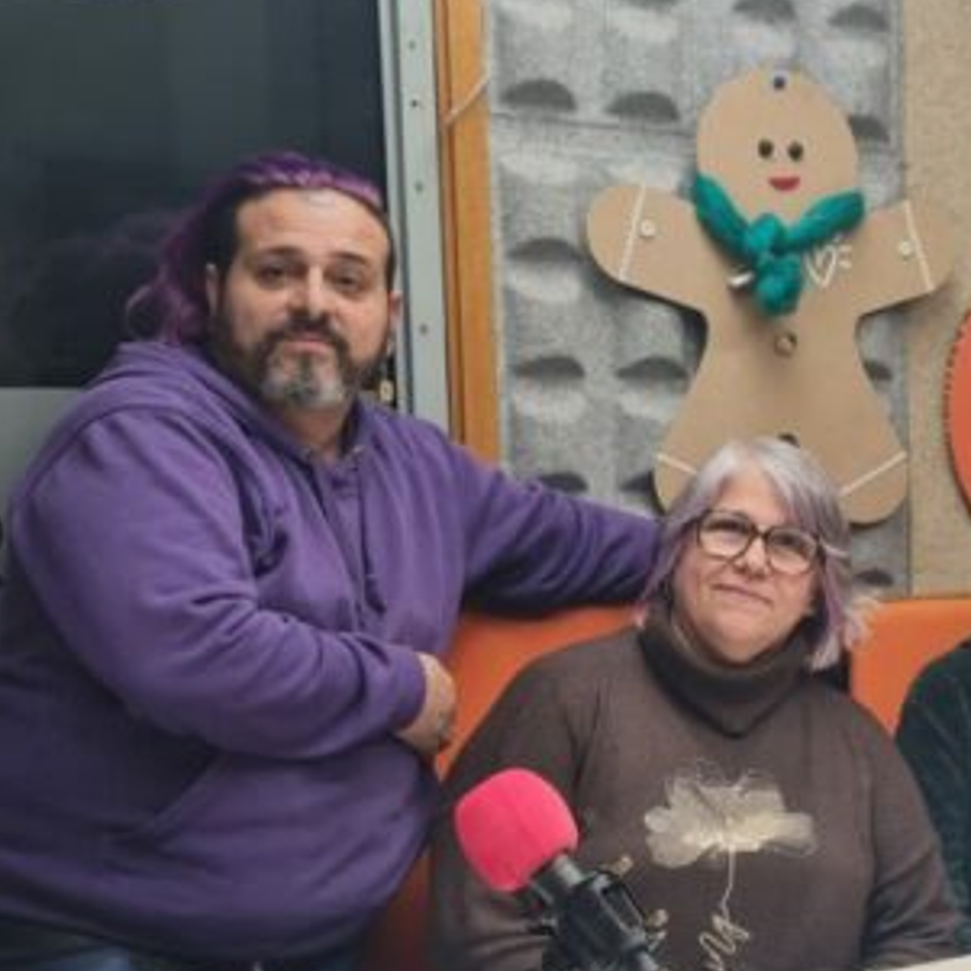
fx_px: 1936
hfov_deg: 26.1
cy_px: 587
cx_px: 1058
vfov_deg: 28.1
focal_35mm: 61
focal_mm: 5.4
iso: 50
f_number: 1.8
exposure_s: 1/100
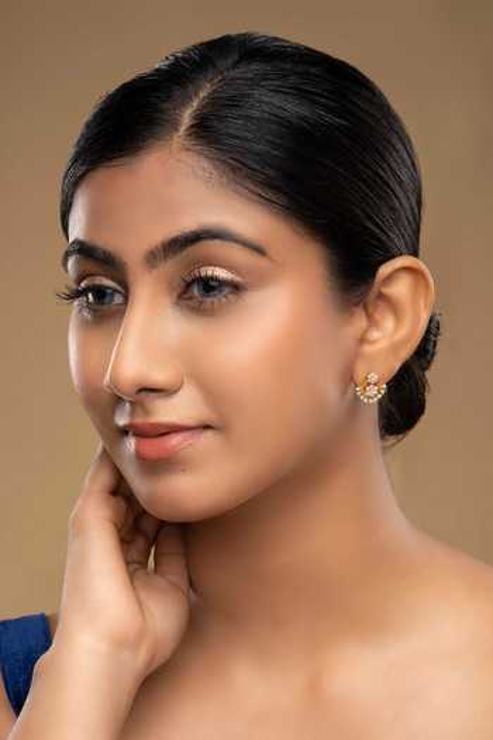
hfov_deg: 16.1
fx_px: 1746
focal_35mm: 85
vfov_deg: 23.9
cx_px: 246
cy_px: 370
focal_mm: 85
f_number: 16
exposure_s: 1/125
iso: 100
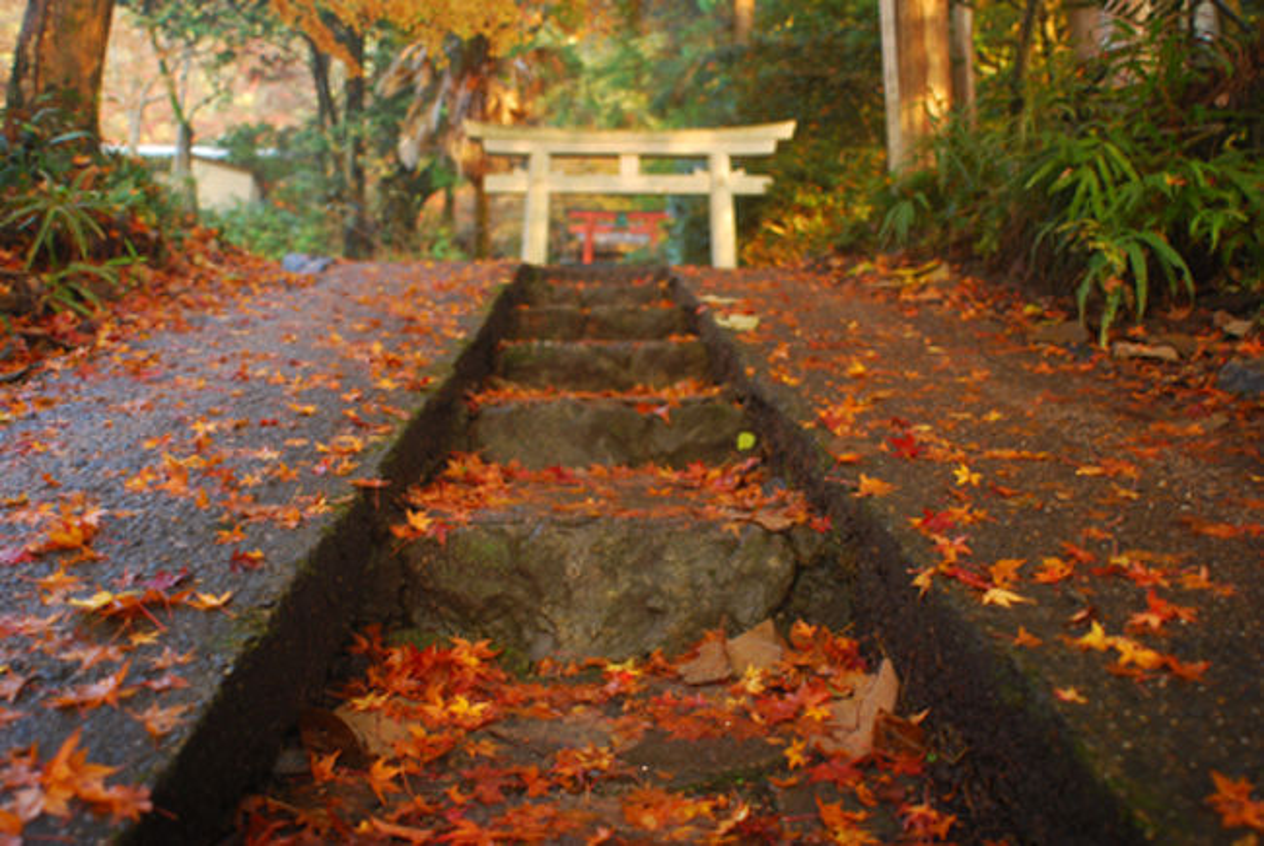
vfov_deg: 43.7
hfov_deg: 61.9
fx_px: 1054
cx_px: 632
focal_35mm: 30
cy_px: 423
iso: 200
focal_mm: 20
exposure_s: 1/20
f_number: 2.8
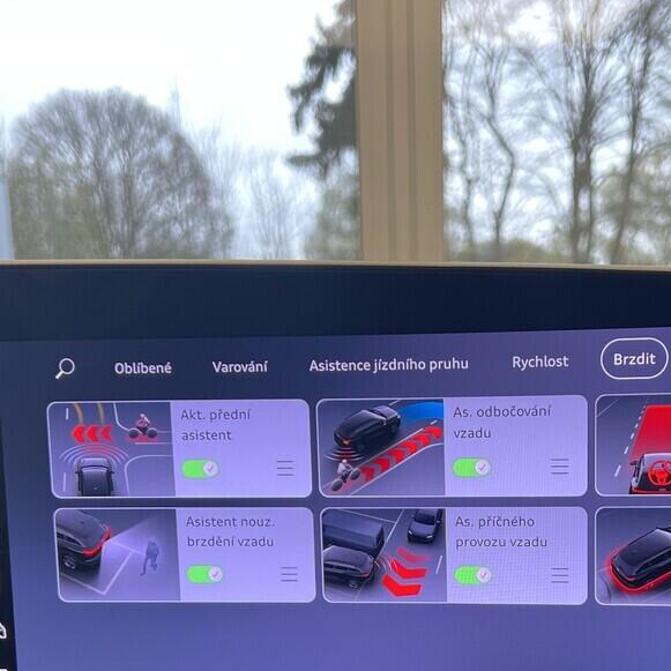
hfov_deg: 29.7
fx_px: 1250
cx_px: 480
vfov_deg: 28.9
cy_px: 597
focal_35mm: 57
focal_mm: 5.7
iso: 64
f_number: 1.5
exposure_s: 1/120
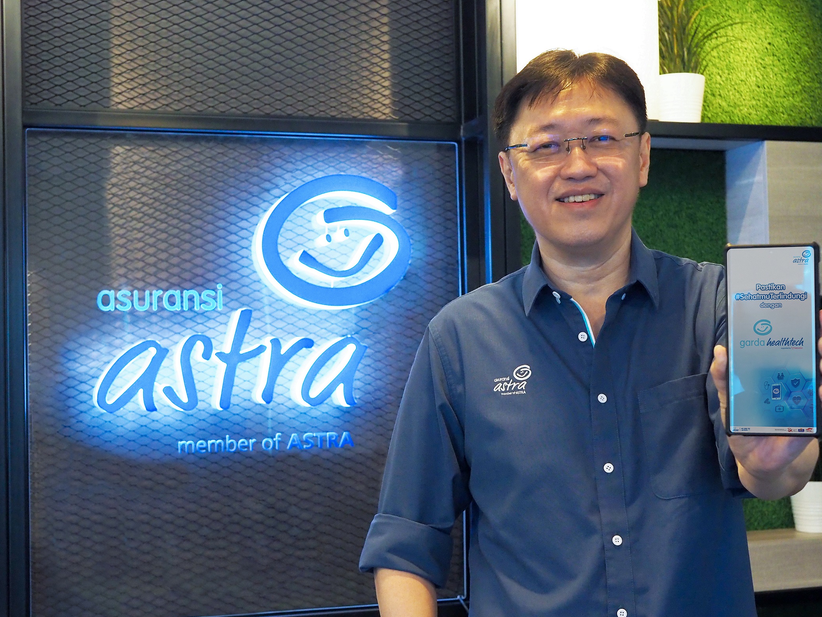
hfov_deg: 35.5
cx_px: 434
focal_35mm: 54
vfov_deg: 27.0
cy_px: 329
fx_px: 1283
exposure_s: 1/60
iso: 2500
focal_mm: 25
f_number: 4.5
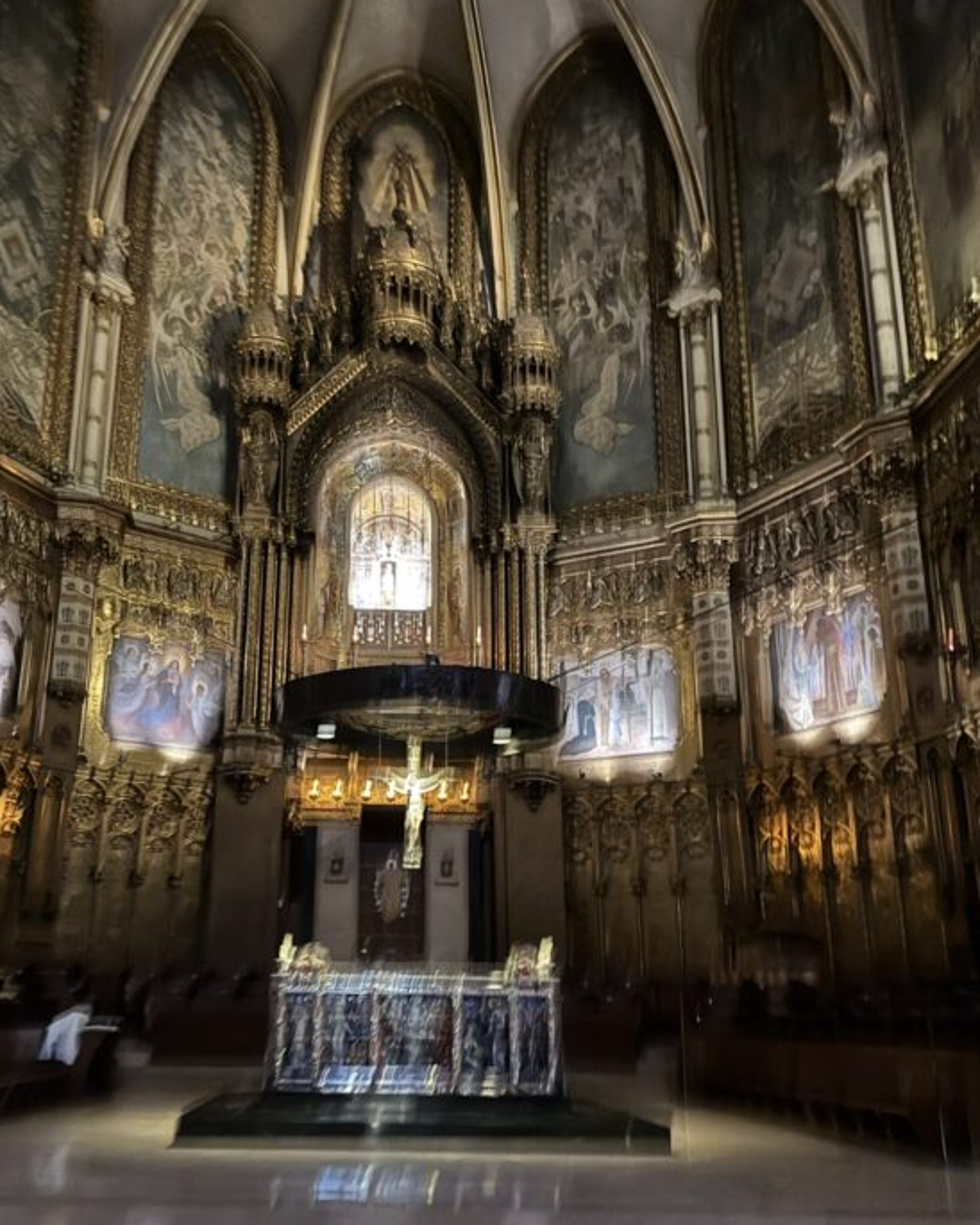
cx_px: 392
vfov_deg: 51.5
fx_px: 1269
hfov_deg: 42.0
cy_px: 590
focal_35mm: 35
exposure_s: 1/13
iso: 1000
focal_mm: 6.76
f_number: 1.78
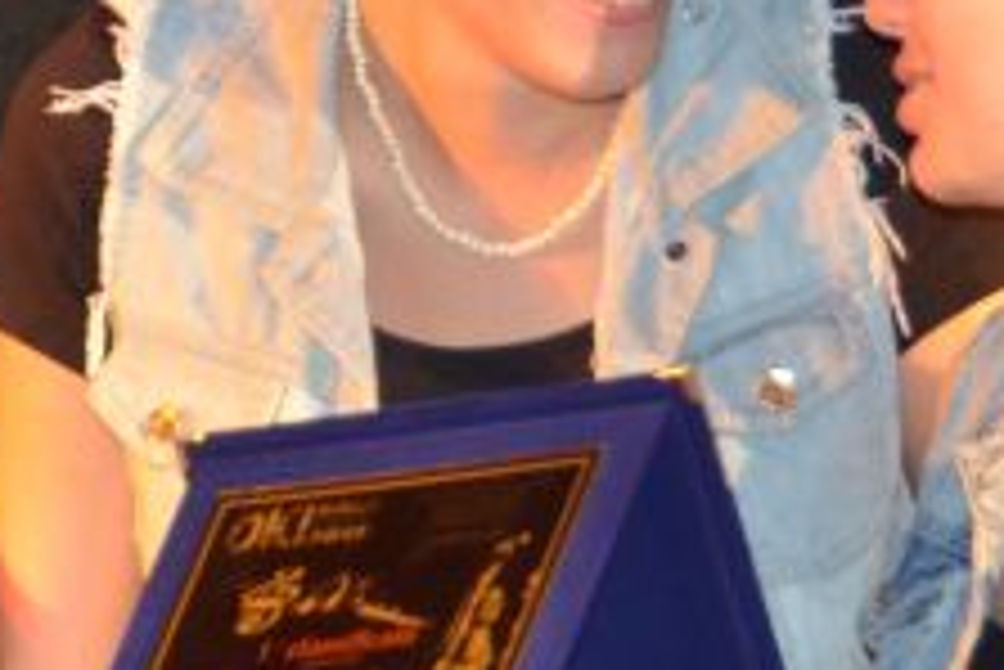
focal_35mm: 618
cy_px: 292
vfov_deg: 2.2
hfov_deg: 3.3
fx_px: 17246
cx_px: 77
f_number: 5.3
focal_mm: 90
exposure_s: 1/60
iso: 1000
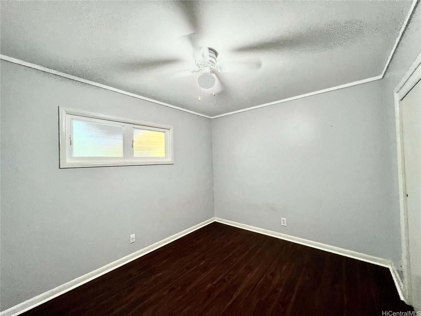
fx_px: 158
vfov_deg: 89.9
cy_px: 158
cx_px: 210
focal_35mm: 13
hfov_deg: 106.2
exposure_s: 1/60
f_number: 1.8
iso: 640
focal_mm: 1.57
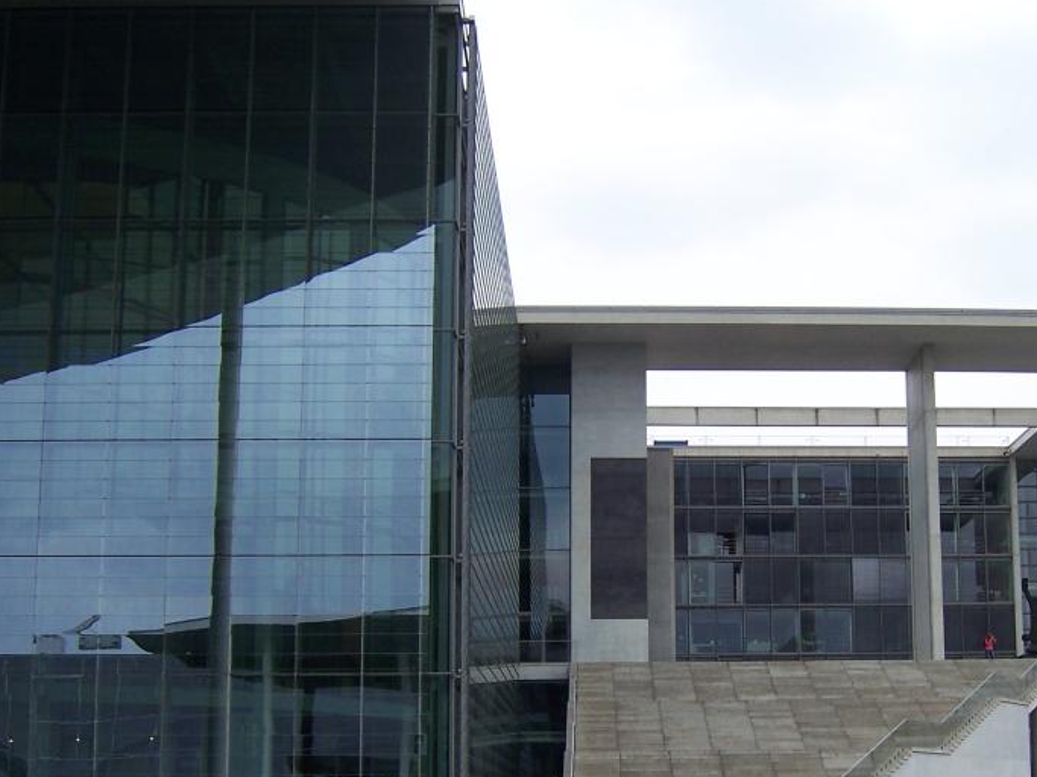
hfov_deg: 35.2
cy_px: 577
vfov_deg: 26.7
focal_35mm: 54
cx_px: 694
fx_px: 1617
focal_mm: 6
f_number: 3
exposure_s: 1/350
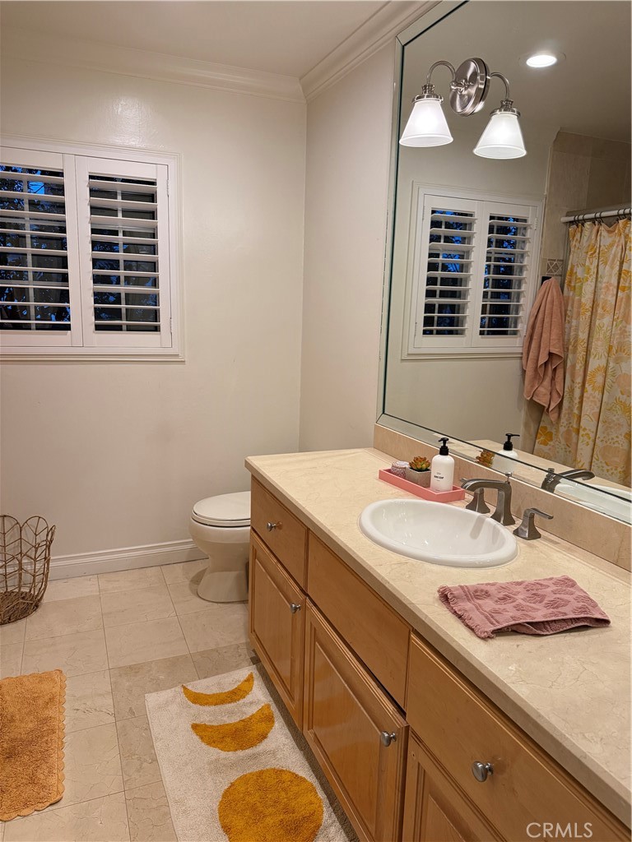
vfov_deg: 71.6
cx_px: 316
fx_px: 584
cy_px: 421
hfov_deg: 56.8
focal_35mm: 24
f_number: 1.78
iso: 320
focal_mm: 6.76
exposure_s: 1/120
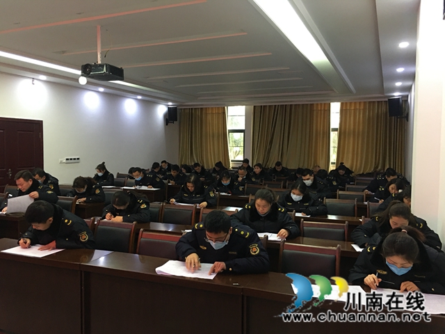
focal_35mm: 29
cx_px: 222
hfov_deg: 61.7
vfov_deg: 48.2
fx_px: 373
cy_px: 167
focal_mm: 4.15
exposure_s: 1/10
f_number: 2.2
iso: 80
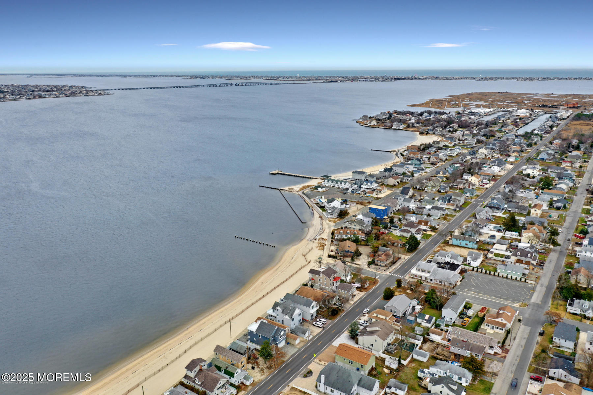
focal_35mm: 28
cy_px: 198
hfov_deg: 65.5
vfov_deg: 46.4
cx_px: 296
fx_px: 461
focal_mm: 10.3
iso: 100
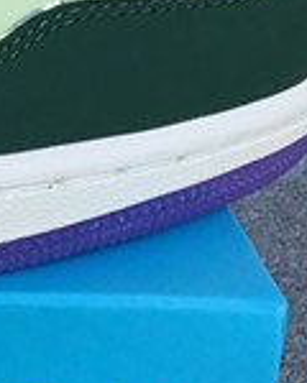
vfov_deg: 10.6
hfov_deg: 7.9
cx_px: -420
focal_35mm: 182
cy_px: 177
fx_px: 2067
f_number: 2.4
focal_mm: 3.3
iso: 25
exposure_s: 1/337
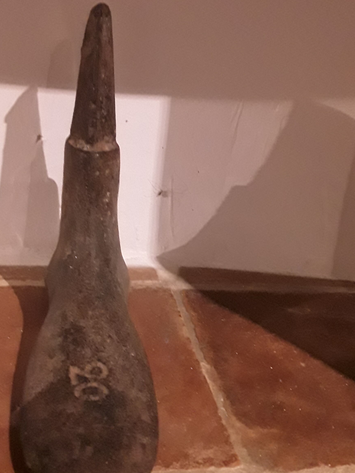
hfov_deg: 37.7
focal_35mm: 38
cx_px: 164
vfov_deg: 49.0
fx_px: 520
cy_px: 224
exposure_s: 1/17
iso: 400
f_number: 1.9
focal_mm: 2.91
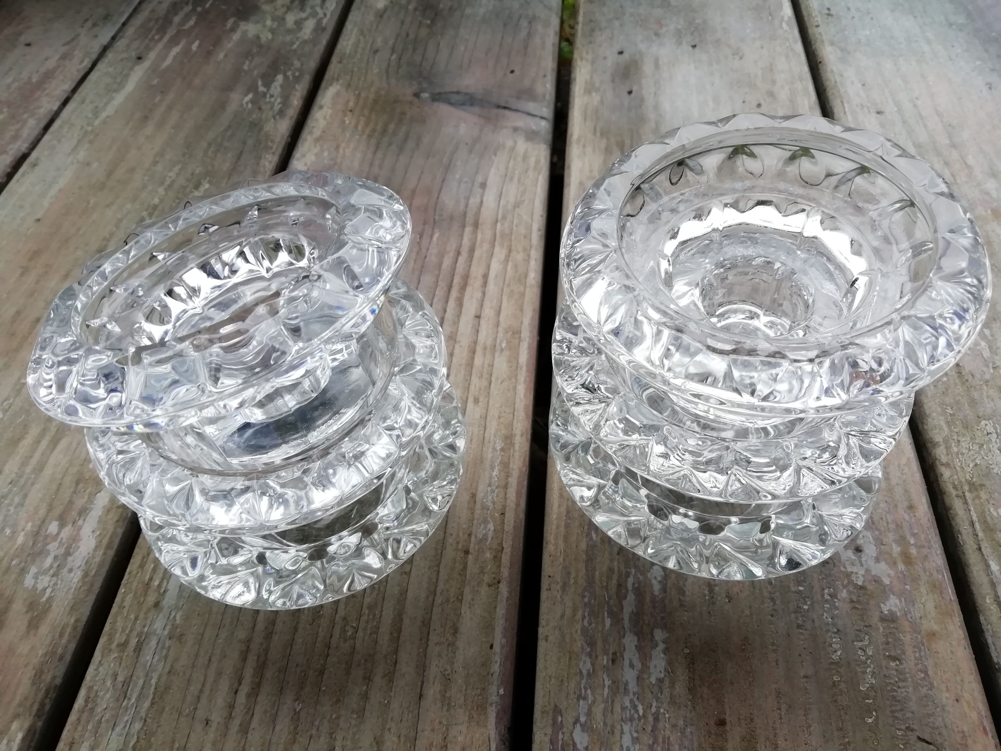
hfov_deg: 67.3
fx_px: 752
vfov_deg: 53.1
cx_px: 500
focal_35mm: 26
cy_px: 376
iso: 64
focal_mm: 3.21
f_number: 2.2
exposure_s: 1/100
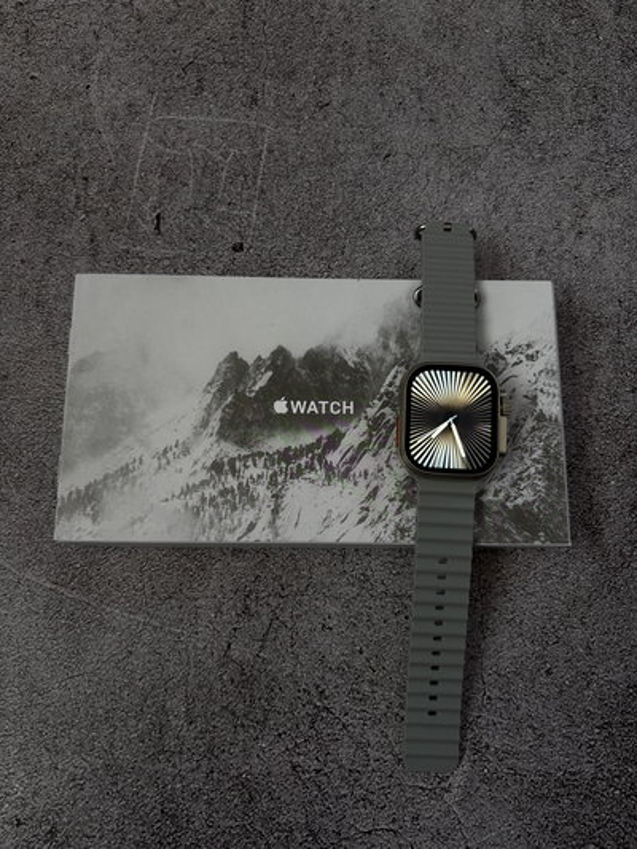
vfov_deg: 67.3
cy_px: 424
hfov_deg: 53.1
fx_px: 638
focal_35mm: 26
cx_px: 318
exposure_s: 1/60
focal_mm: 5.96
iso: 125
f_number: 1.6
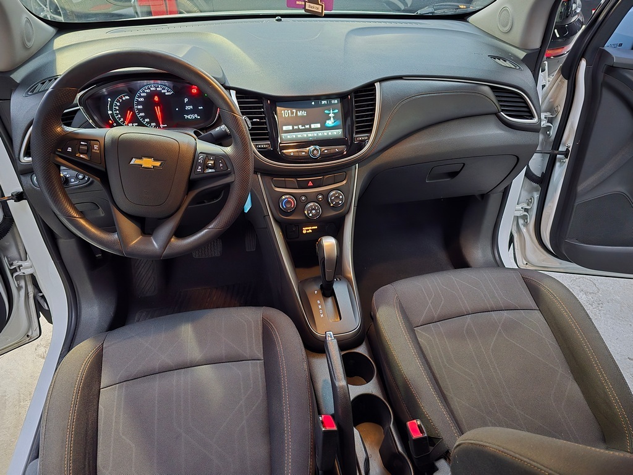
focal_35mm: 23
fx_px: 421
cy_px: 238
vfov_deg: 58.9
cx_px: 316
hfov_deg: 73.9
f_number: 1.7
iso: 2500
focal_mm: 6.3
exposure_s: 1/30
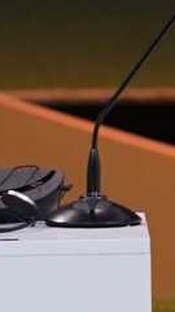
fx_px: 16137
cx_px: 544
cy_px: 142
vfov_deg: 1.1
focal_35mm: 1950
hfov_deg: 0.6
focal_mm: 400
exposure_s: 1/320
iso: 1000
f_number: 2.8
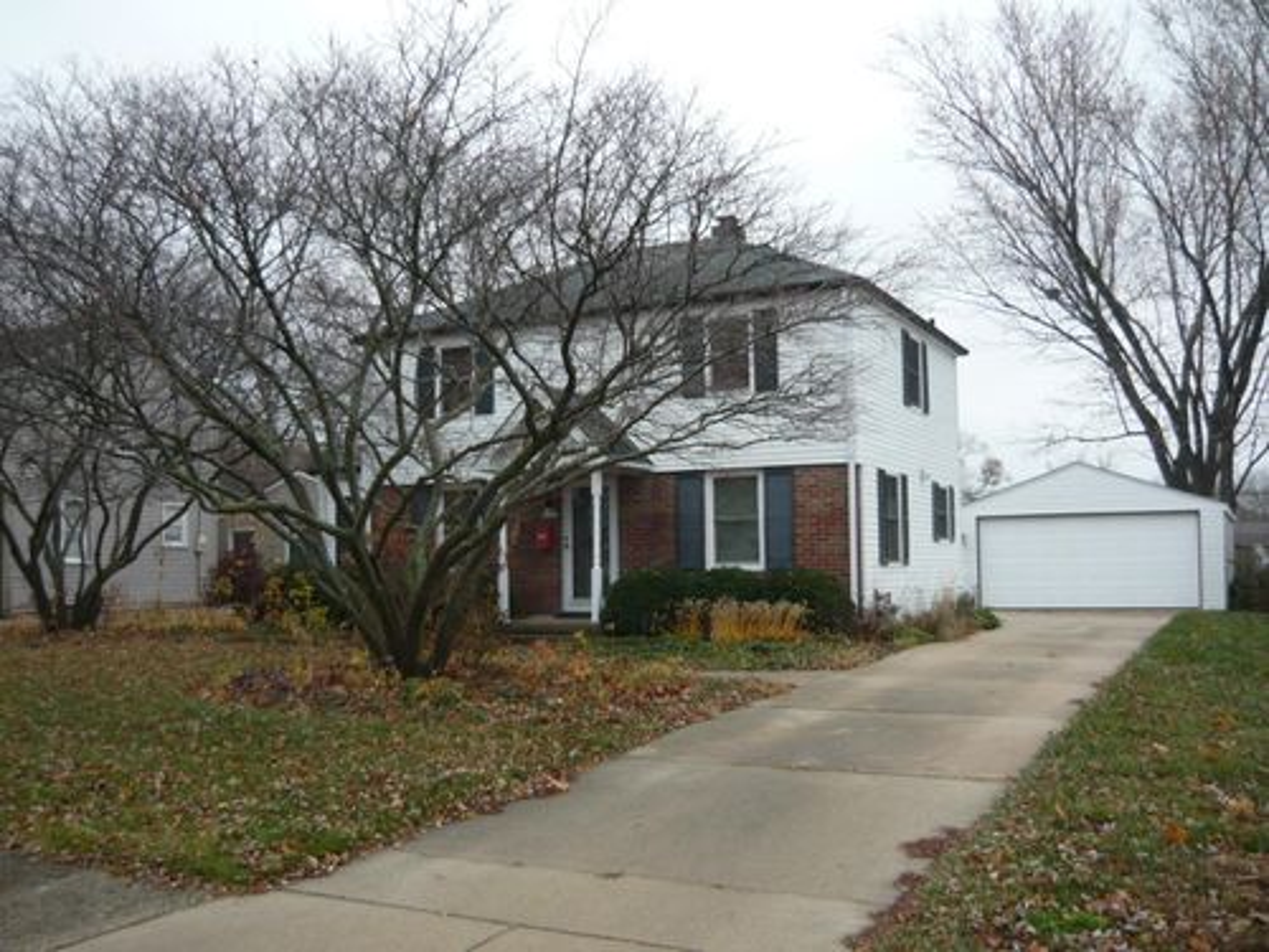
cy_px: 476
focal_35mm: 33
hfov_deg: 55.4
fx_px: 1210
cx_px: 634
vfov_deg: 42.9
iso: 100
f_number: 2.8
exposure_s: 1/60
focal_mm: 5.5
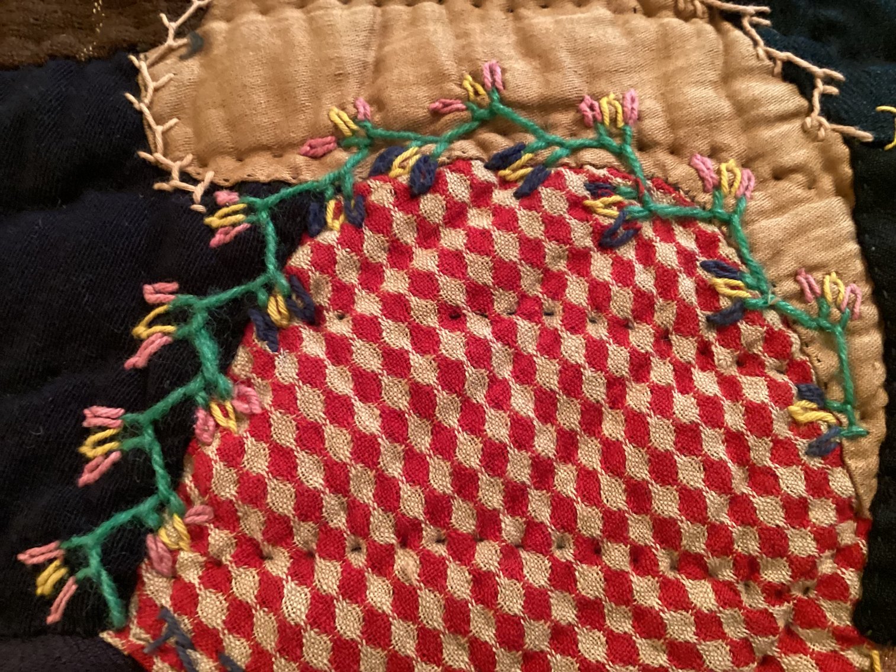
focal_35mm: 31
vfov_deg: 45.4
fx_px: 802
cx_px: 448
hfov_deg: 58.3
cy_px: 336
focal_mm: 3.3
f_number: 2.4
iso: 500
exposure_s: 1/25
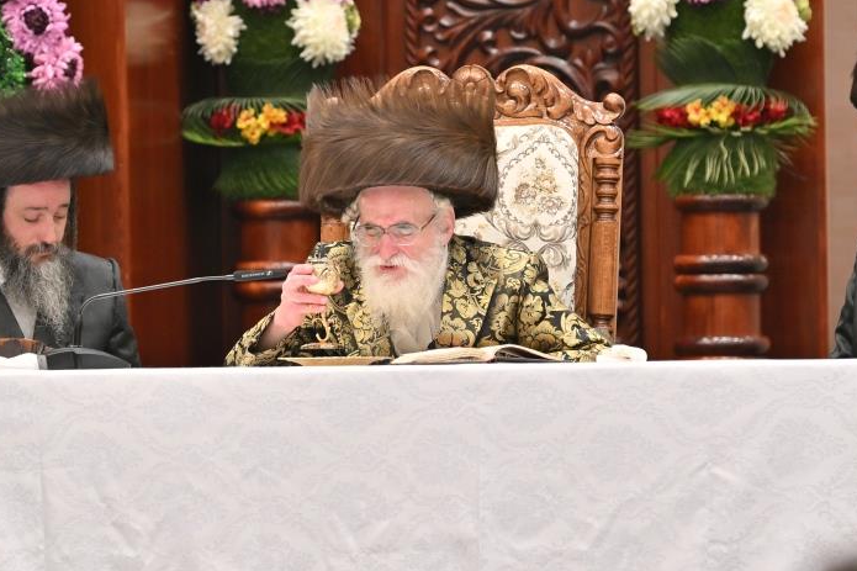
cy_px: 194
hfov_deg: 5.7
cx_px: 360
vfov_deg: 3.8
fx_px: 8663
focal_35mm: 364
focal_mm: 165
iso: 200
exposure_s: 1/250
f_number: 2.8
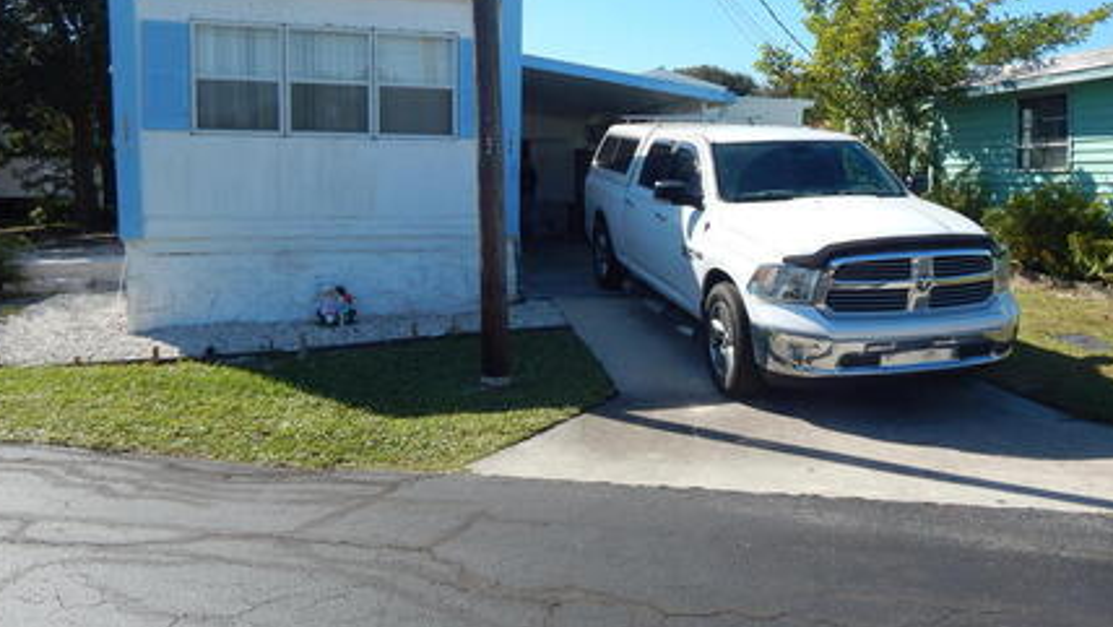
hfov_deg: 67.7
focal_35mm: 28
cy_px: 241
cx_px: 611
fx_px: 827
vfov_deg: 41.3
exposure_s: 1/500
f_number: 6
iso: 125
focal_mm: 4
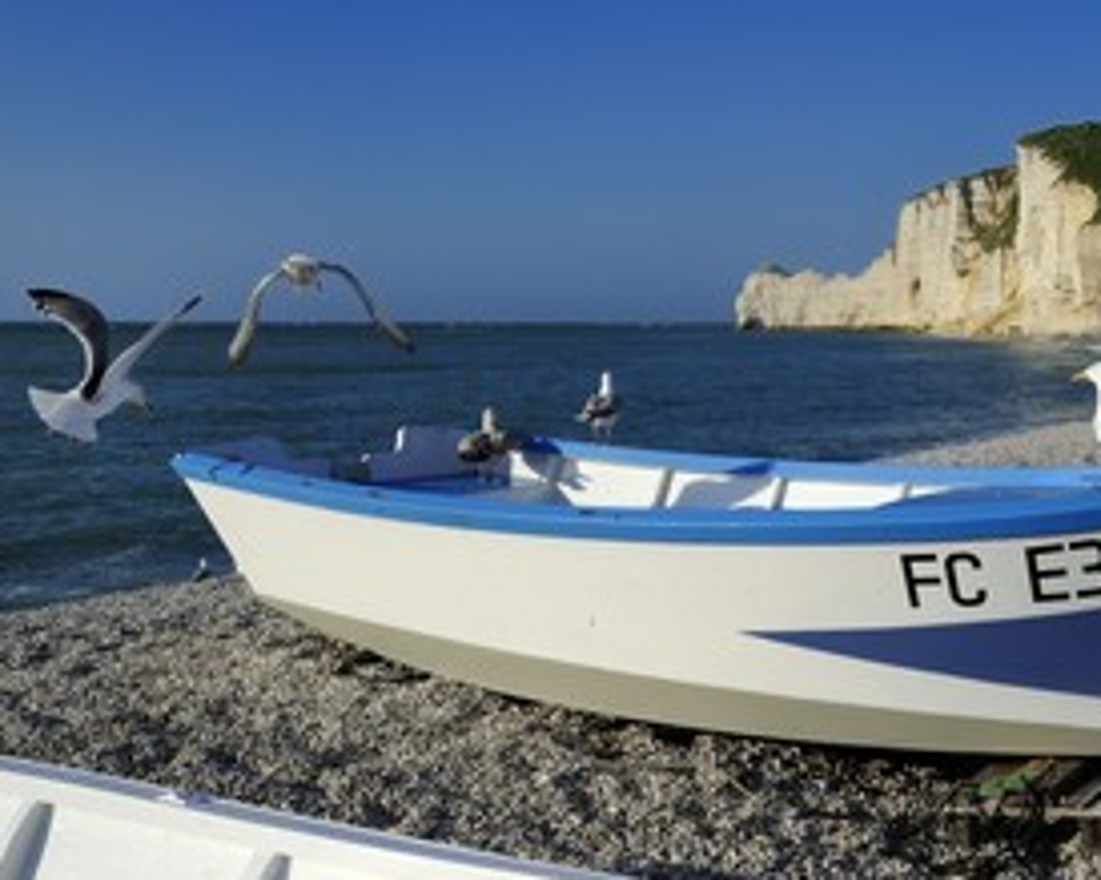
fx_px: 1498
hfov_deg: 39.9
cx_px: 719
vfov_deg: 32.7
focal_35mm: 46
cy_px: 482
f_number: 18
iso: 800
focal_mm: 32
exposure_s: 1/640
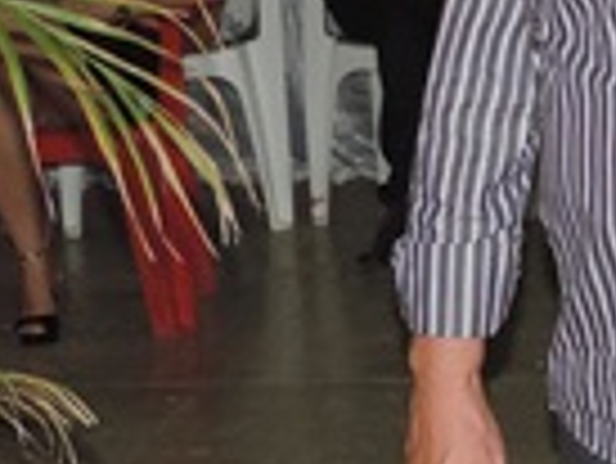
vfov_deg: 7.3
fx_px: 3651
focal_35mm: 205
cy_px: 246
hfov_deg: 9.4
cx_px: 879
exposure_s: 1/40
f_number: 3.3
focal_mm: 7.1
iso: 280
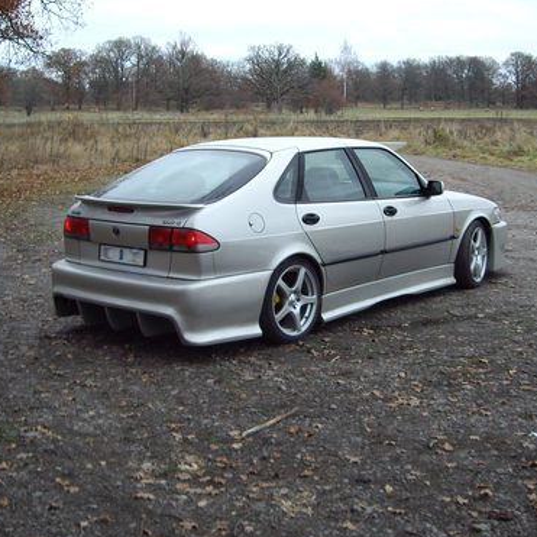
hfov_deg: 29.5
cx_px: 258
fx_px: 1018
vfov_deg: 29.5
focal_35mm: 58
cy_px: 229
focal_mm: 6.2
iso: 100
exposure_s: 1/160
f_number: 2.7
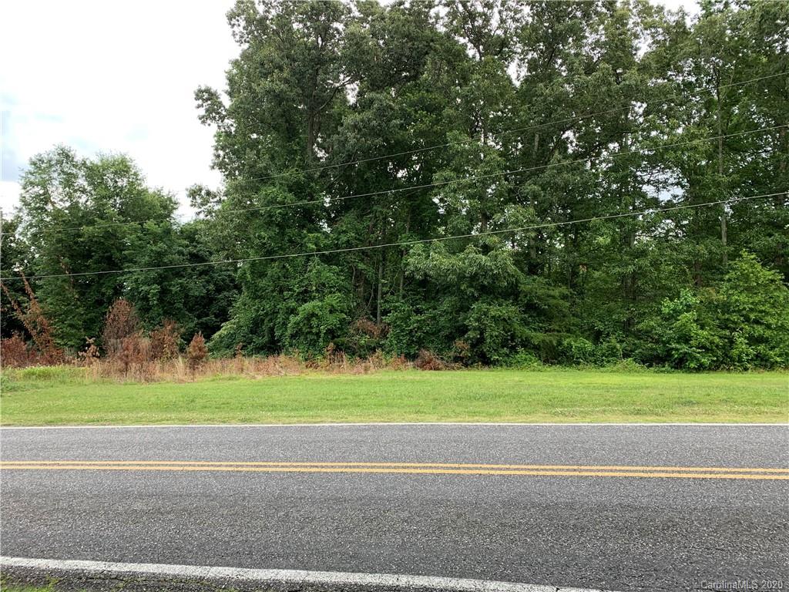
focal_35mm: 26
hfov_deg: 67.3
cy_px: 296
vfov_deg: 53.1
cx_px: 394
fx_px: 593
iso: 50
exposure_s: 1/121
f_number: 1.8
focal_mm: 4.25
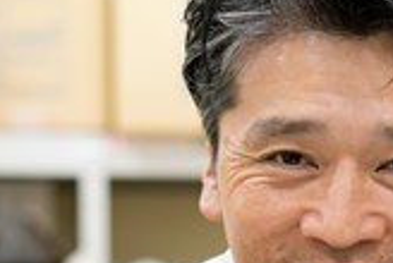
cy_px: 445
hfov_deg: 8.4
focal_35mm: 241
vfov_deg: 5.6
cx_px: 534
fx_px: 2636
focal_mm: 55
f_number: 2.8
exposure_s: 1/60
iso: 320
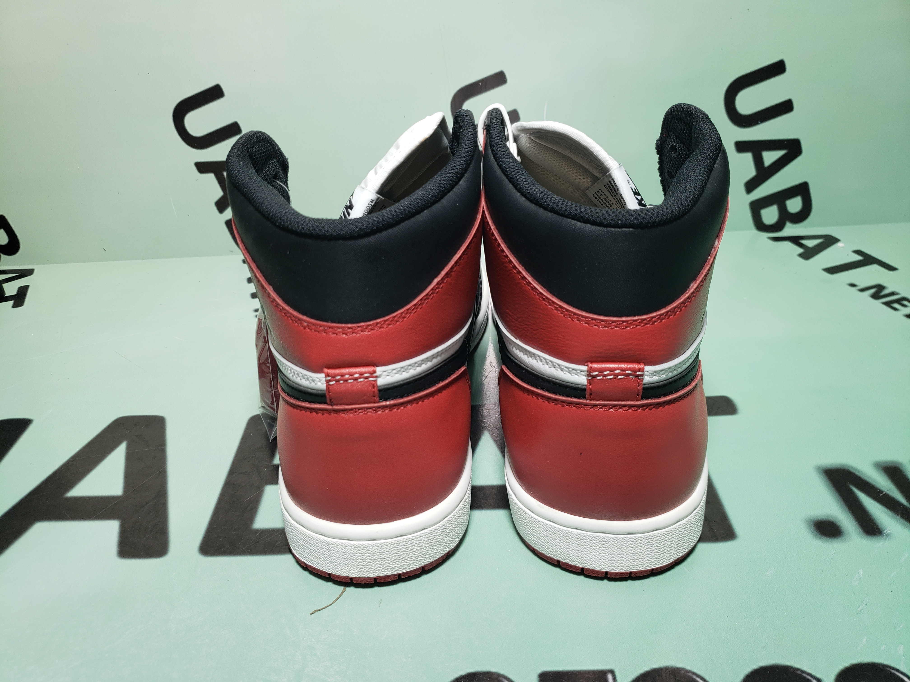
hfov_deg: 67.3
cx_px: 455
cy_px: 341
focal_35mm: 26
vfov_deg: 53.1
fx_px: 683
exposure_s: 1/231
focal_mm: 4.3
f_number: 1.5
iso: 50
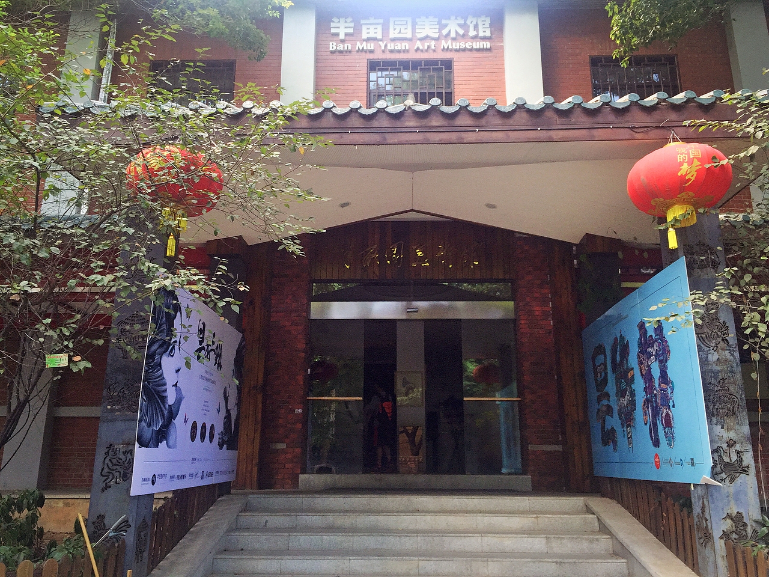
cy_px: 288
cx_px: 384
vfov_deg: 48.2
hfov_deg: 61.7
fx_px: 644
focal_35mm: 29
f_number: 2.2
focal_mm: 4.15
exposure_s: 1/100
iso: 40
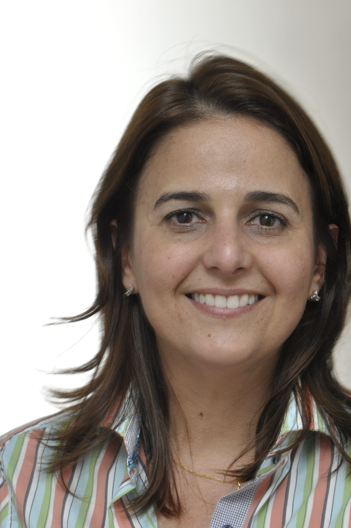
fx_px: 3162
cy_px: 348
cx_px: 216
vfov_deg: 9.5
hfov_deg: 6.4
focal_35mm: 216
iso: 800
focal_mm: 105
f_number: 5.6
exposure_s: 1/40
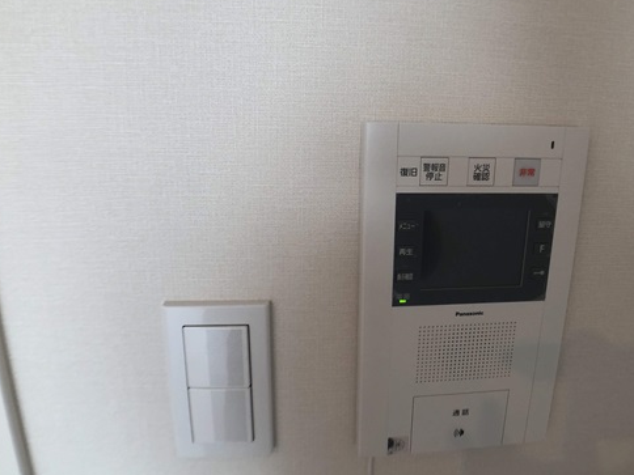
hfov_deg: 50.0
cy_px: 232
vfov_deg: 38.7
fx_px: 678
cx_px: 358
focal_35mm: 37
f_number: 1.8
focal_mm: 3.99
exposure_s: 1/33
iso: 32
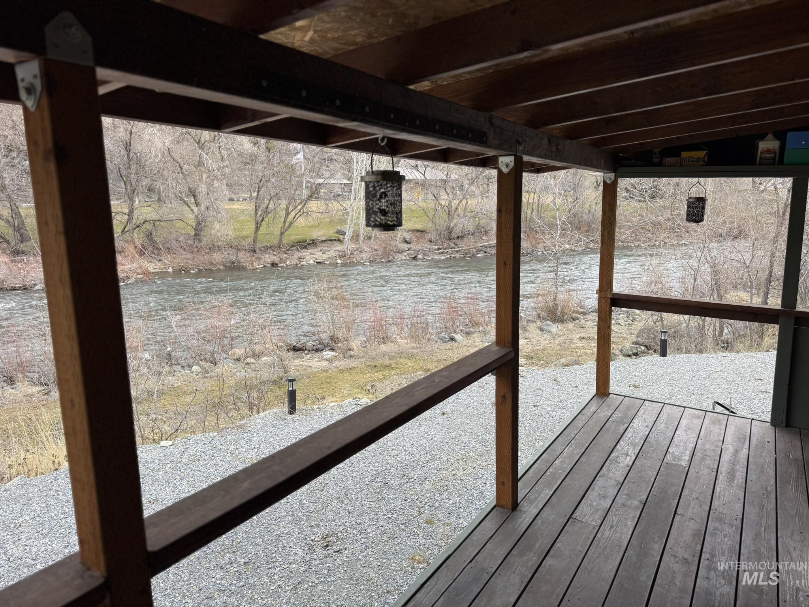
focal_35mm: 24
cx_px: 404
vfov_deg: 56.8
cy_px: 304
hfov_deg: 71.6
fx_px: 561
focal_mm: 6.76
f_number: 1.78
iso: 80
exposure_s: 1/598
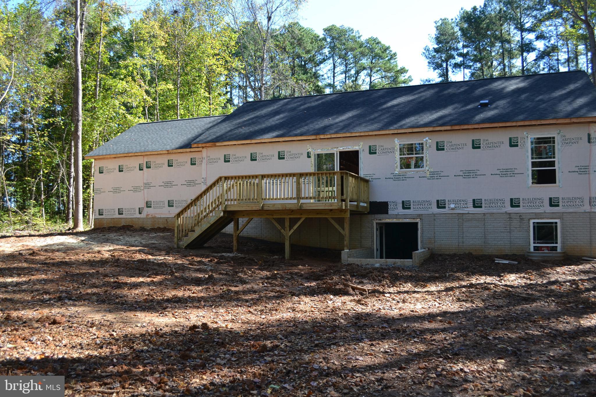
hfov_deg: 61.9
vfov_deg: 43.6
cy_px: 198
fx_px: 497
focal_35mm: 30
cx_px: 298
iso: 125
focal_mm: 20
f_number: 5.6
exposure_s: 1/125
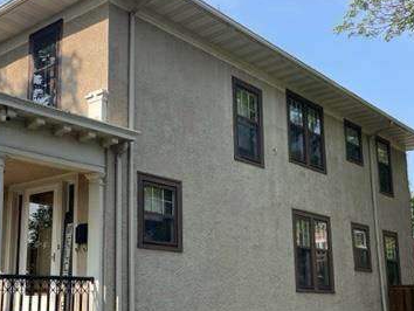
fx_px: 562
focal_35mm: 47
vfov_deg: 30.8
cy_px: 192
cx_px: 118
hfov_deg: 39.6
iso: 32
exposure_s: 1/2020
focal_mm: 4.2
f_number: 1.6
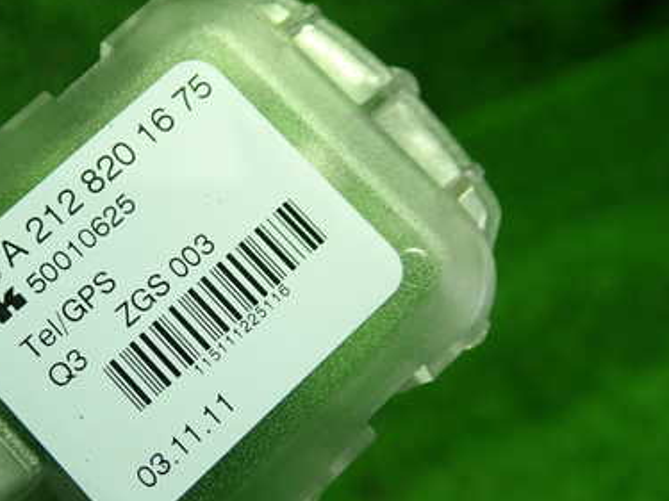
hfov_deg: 38.6
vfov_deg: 30.2
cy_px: 278
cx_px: 164
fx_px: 927
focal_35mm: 48
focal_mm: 5.4
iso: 200
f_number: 2.3
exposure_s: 1/60
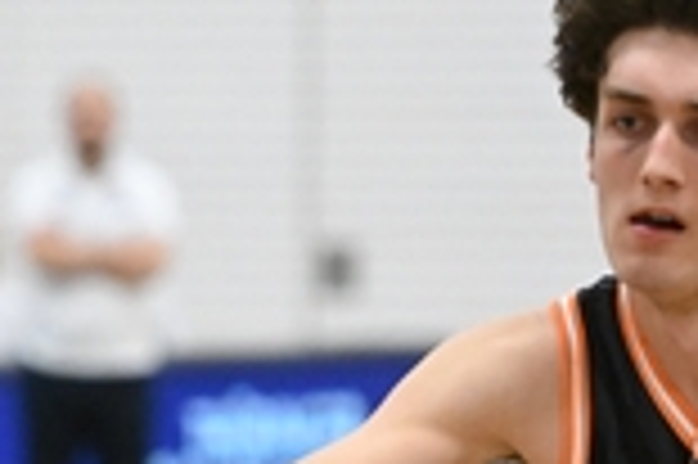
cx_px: -495
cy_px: 459
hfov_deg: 3.9
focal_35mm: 523
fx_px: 10130
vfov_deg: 2.6
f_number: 2.8
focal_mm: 135
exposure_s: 1/2000
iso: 12800
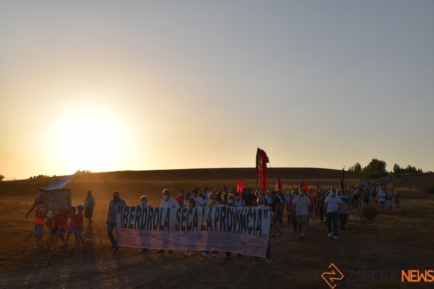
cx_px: 217
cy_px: 144
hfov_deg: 49.6
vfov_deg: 34.2
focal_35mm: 39
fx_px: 470
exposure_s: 1/400
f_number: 10
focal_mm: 26
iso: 200
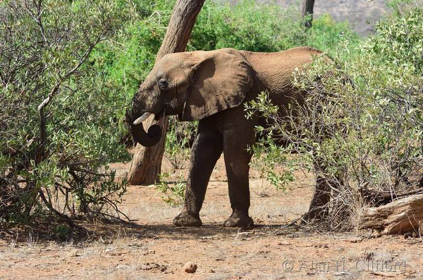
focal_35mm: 180
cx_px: 212
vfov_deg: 7.6
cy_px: 140
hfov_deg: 11.4
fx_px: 2110
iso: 200
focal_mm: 120
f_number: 6.3
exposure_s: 1/400
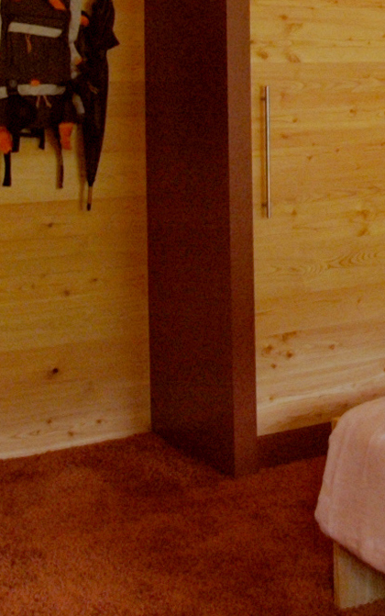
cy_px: 6
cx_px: 522
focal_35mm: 75
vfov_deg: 26.0
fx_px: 1262
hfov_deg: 16.3
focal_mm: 11
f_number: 4.5
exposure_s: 1/30
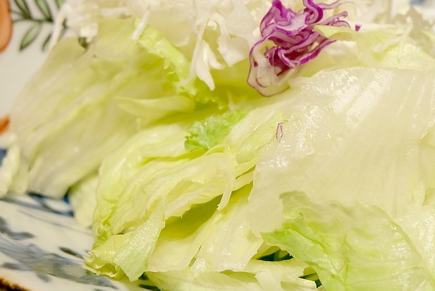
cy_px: 96
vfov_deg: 17.5
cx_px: 317
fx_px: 943
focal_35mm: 78
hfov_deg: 25.7
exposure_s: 1/40
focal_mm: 31
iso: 500
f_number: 4.7
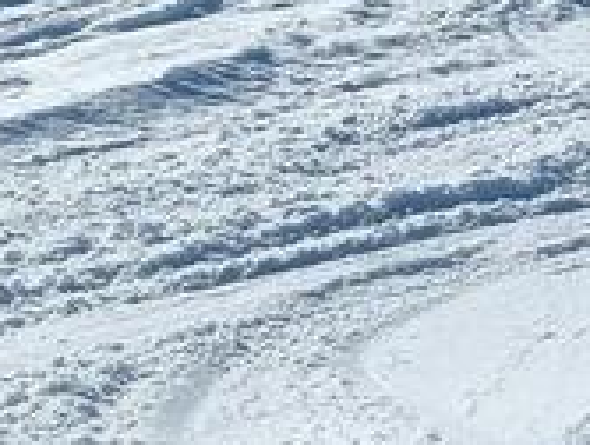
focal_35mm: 160
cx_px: 1562
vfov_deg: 8.7
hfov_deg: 10.2
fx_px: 2733
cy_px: -524
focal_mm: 5.4
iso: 50
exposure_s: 1/5840
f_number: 1.8
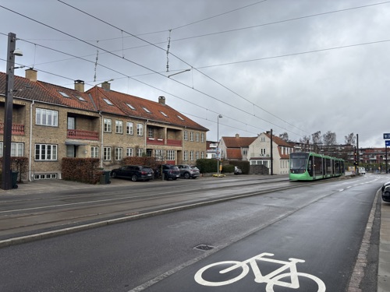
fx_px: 293
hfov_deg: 67.3
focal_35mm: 26
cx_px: 195
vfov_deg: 53.1
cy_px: 146
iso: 50
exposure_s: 1/1876
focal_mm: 5.96
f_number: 1.6
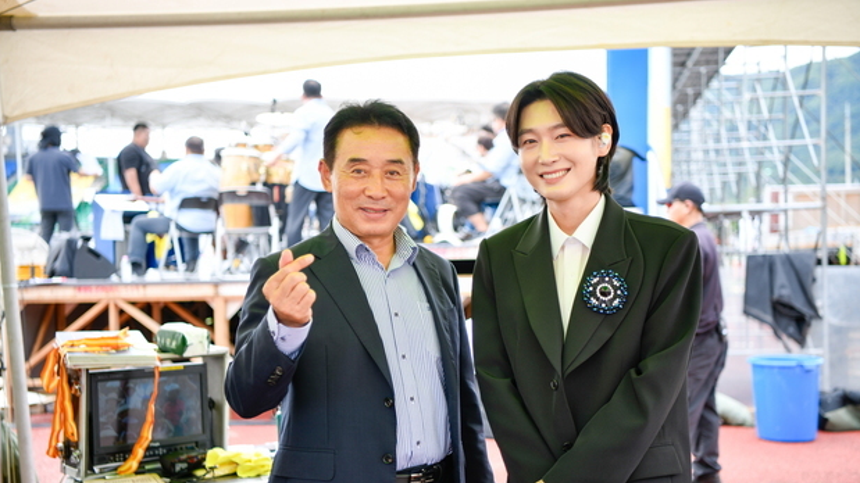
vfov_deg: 23.5
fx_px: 1163
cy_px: 285
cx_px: 432
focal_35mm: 51
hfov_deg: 40.6
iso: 100
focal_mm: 48
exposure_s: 1/250
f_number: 3.2
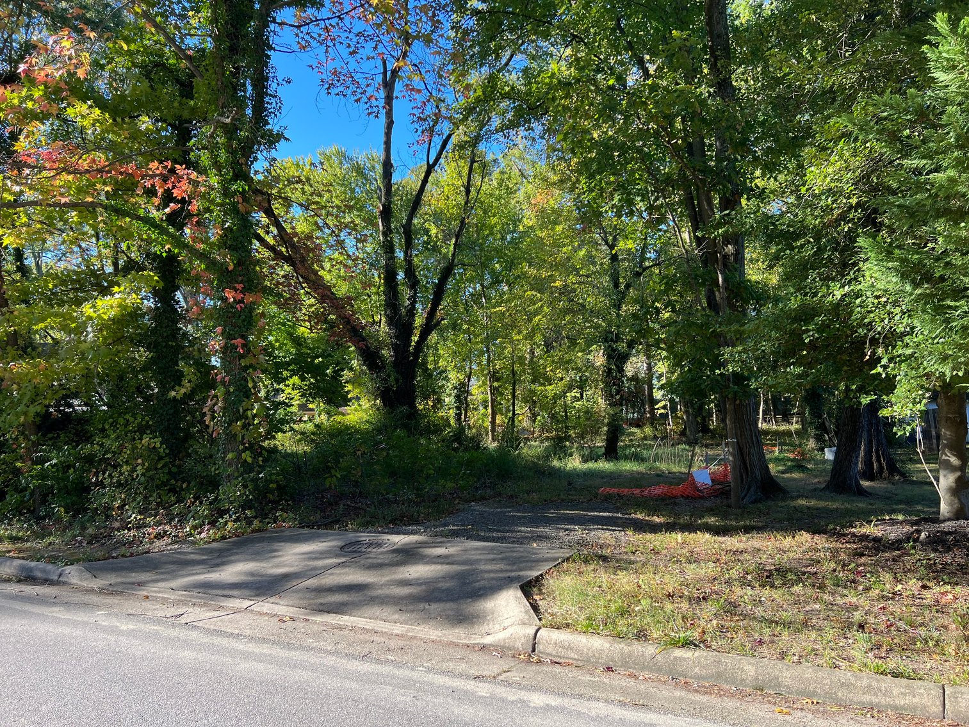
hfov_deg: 67.3
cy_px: 364
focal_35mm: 26
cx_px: 484
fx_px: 728
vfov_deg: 53.1
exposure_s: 1/427
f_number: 1.5
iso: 50
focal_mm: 5.7
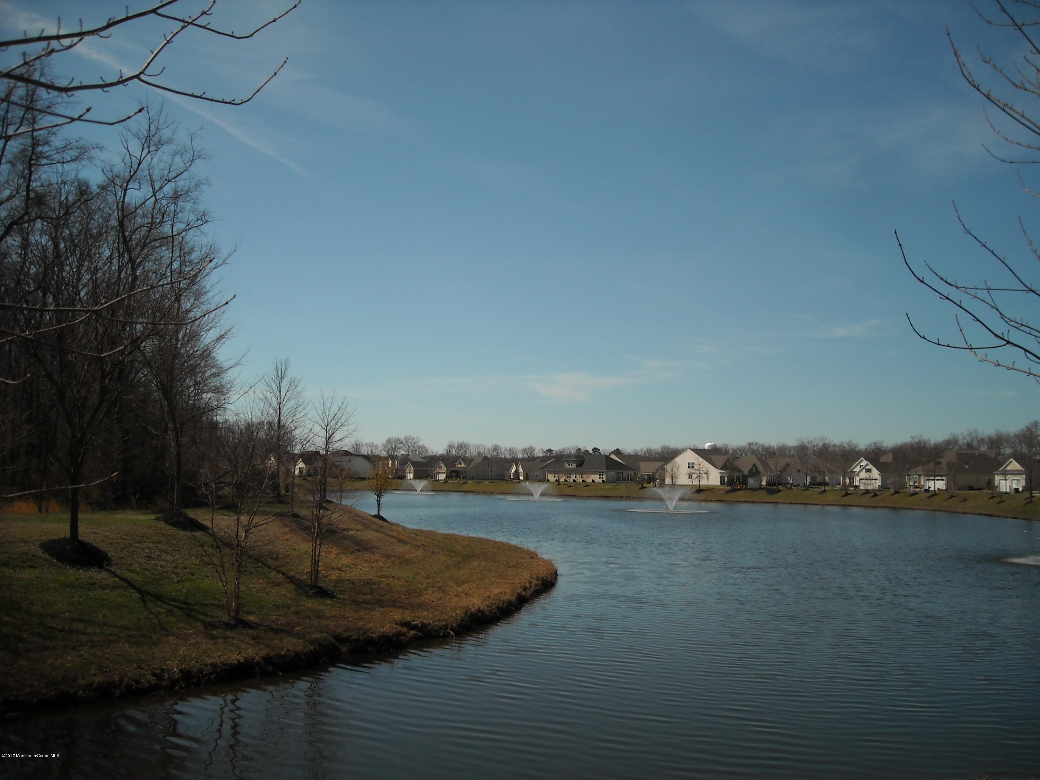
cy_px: 390
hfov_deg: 52.6
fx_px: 1052
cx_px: 520
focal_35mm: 35
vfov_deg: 40.7
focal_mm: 5.7
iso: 64
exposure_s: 1/500
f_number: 5.6
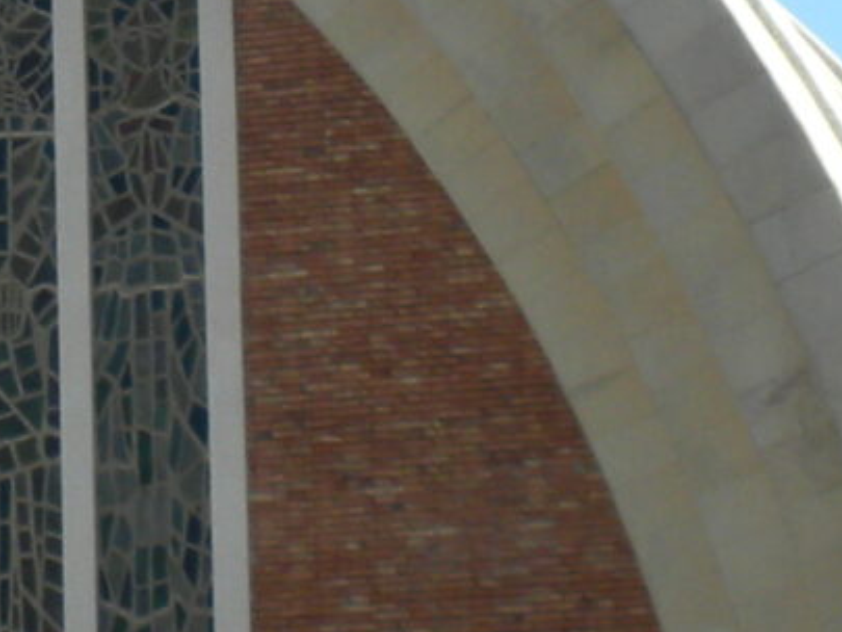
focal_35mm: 234
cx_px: -499
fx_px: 5694
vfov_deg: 6.3
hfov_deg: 8.2
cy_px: -175
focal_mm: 6.6
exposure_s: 1/74.5
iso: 64
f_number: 10
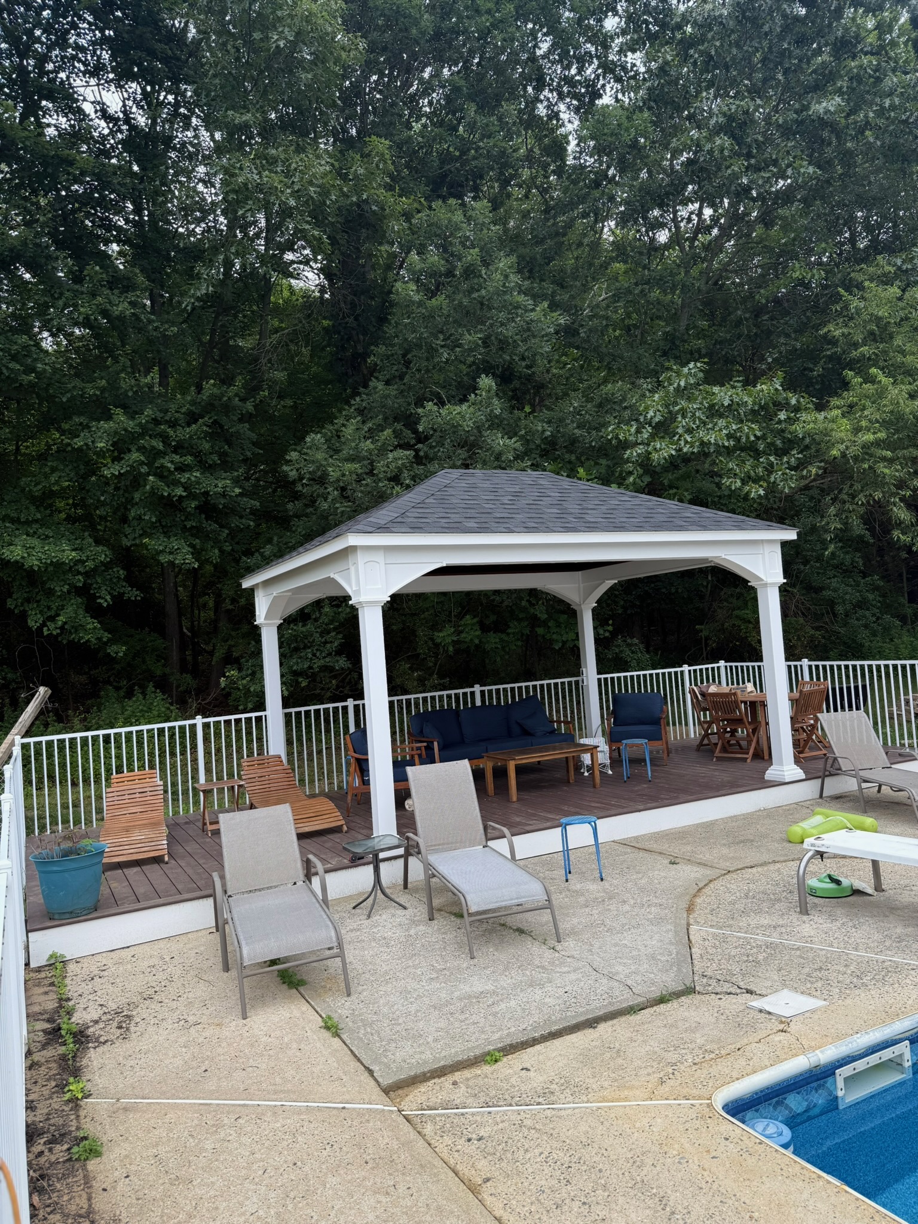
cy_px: 612
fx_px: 849
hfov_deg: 56.8
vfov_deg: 71.6
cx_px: 459
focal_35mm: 24
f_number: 1.78
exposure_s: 1/689
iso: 80
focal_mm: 6.76
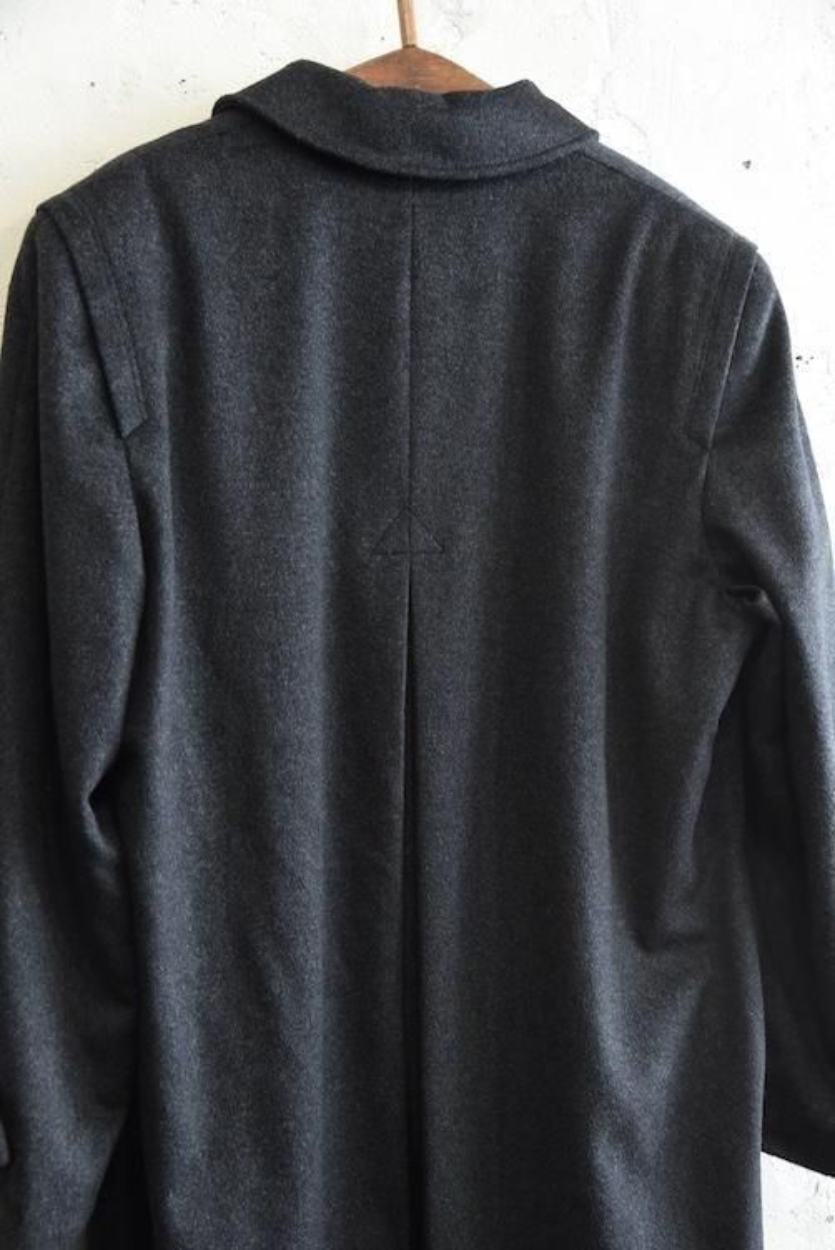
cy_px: 625
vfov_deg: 42.7
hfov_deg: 29.3
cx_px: 418
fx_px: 1599
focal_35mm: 46
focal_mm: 46
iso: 2500
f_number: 5.6
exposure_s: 1/80
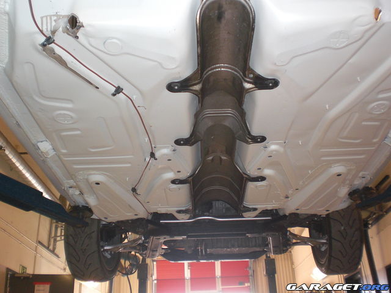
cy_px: 146
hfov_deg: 51.4
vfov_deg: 39.7
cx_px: 196
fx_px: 407
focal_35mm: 36
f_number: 3.1
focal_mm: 6.3
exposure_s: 1/60
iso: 200
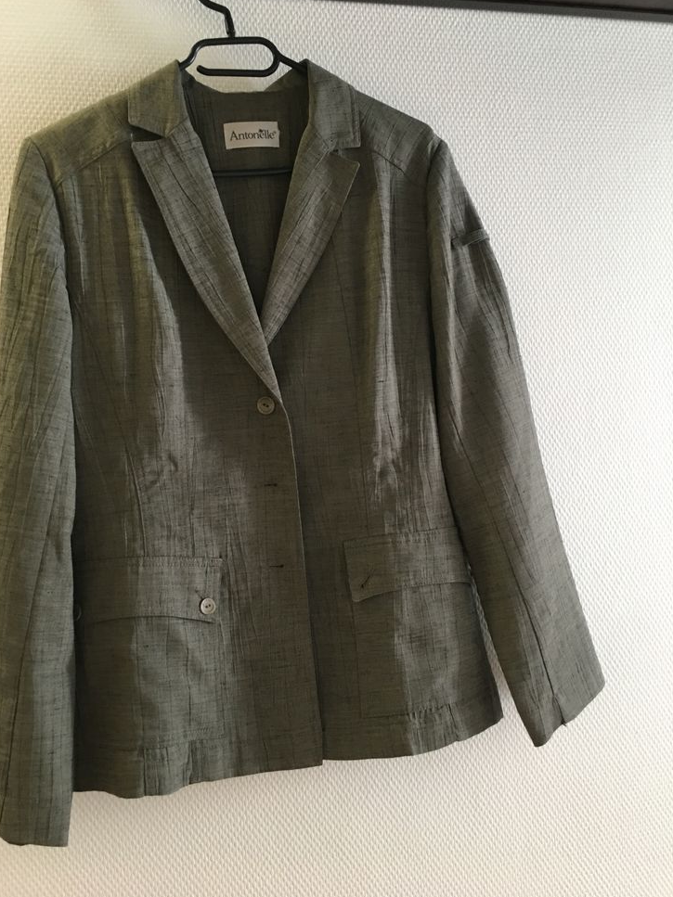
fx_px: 778
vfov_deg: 60.0
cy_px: 440
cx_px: 329
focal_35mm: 30
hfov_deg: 46.8
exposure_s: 1/17
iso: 80
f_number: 2.2
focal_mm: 4.15
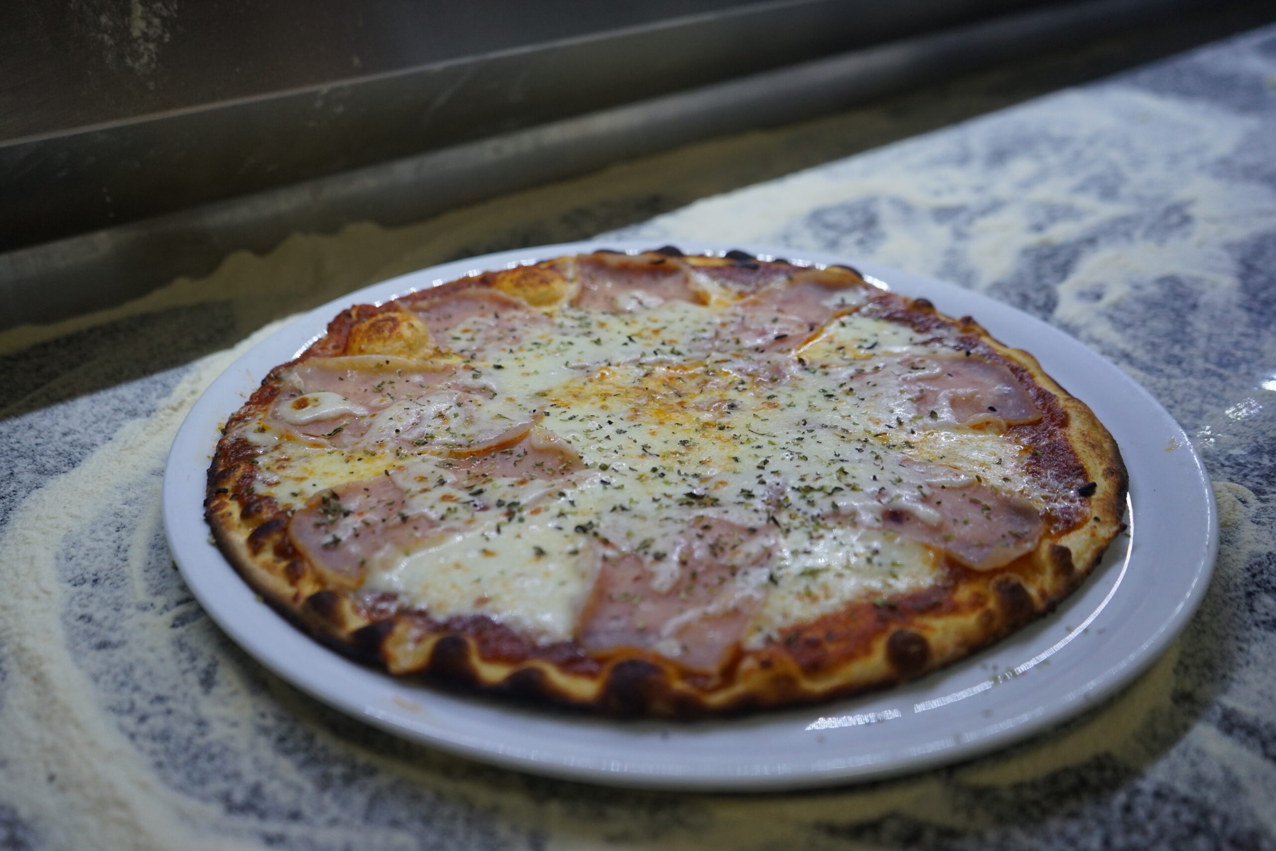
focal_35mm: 33
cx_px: 638
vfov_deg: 40.0
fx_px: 1170
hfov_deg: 57.2
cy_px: 426
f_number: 4
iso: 800
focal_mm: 33
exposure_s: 1/160
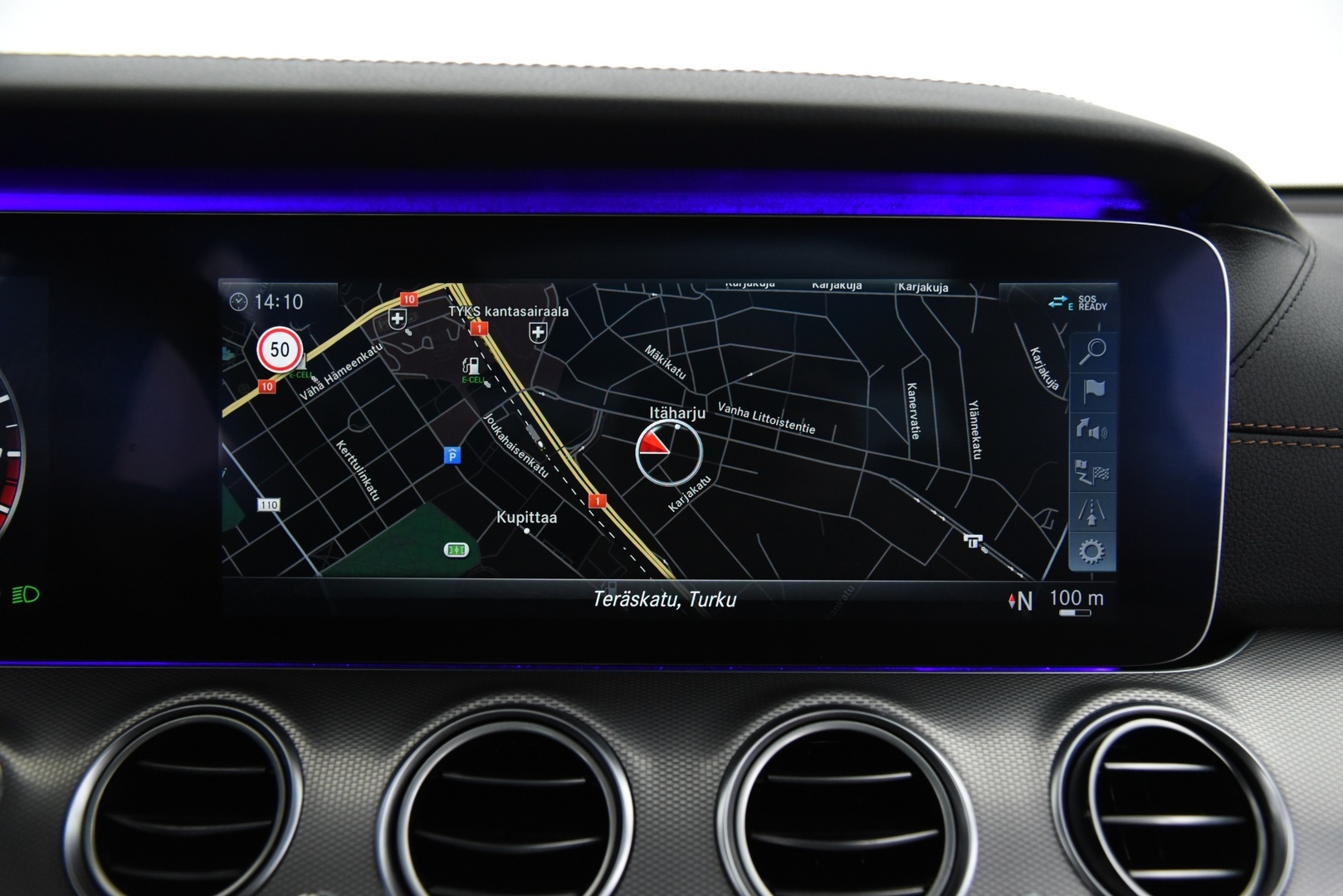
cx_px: 672
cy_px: 448
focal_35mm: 38
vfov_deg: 35.1
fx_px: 1418
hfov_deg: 50.7
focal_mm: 38
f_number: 4
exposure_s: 1/50
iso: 4000
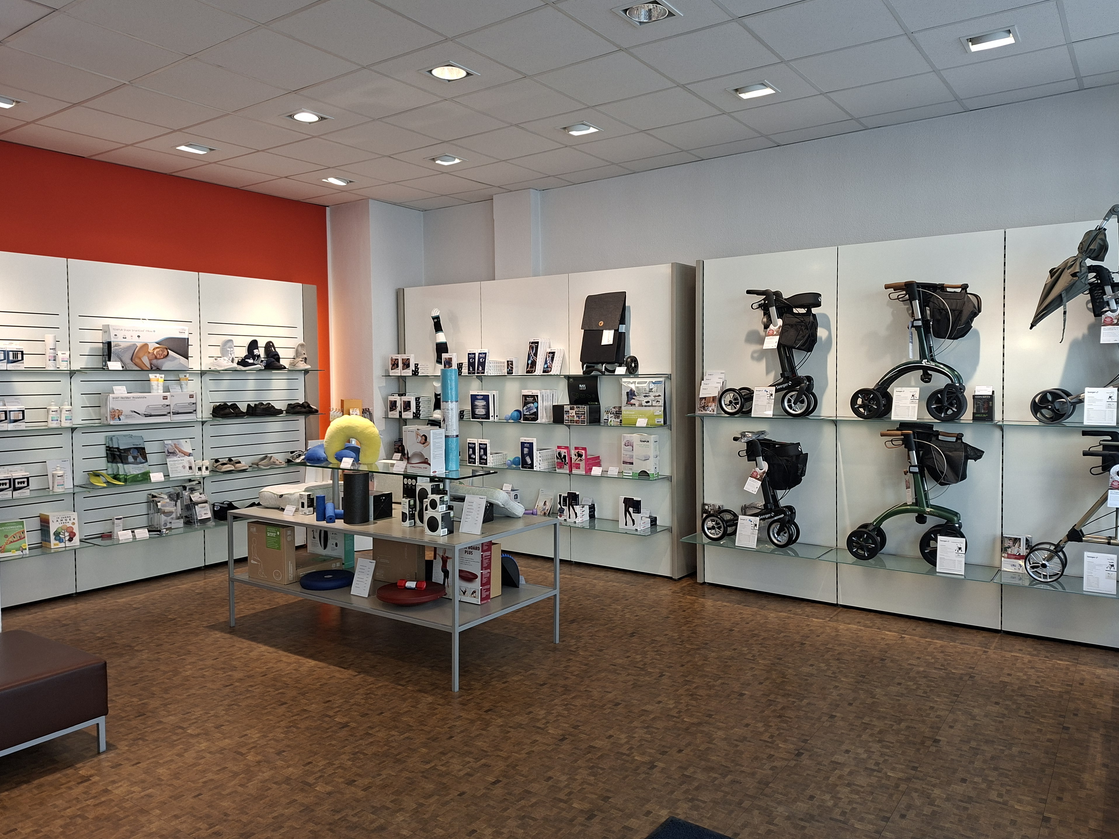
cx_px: 579
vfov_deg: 56.8
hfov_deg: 71.6
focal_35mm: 24
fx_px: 776
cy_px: 409
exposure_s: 1/100
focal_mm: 5.54
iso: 100
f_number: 1.8
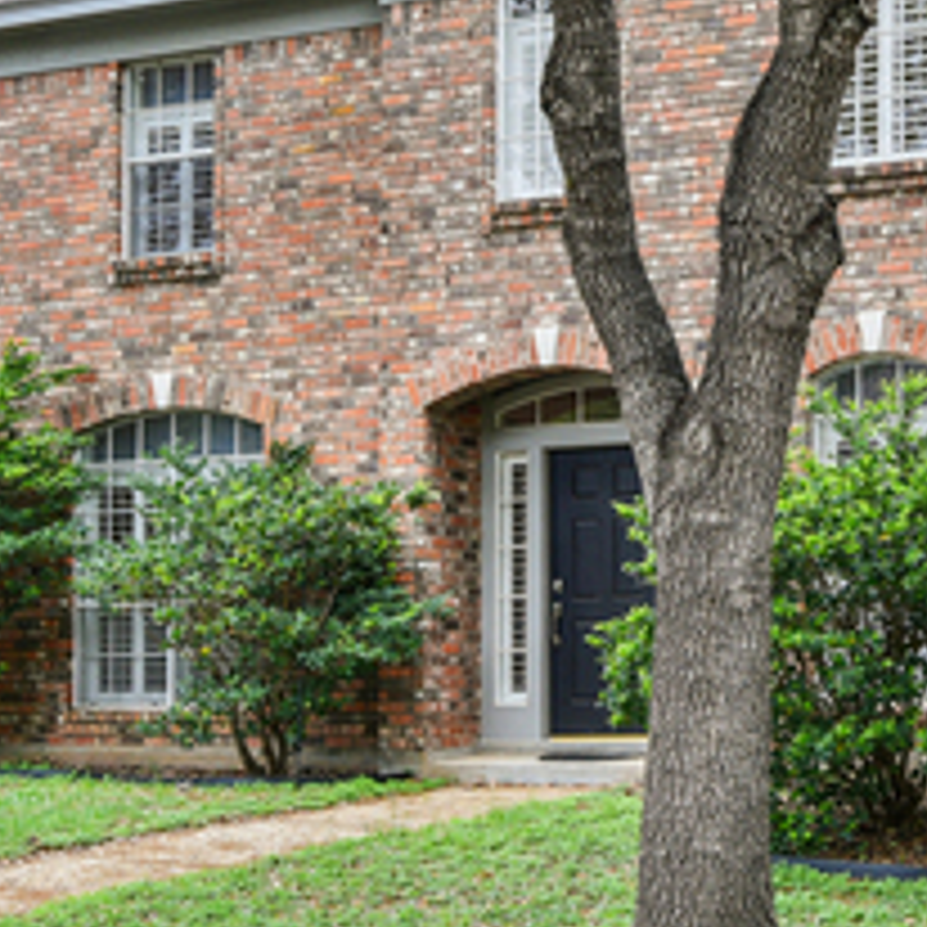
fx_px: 1757
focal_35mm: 58
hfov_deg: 28.0
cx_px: 896
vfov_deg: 28.0
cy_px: 34
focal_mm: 22
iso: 400
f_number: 8
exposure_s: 1/125
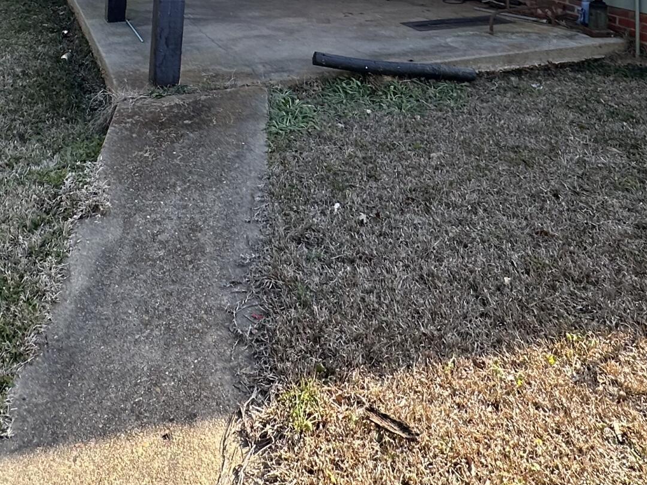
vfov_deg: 29.9
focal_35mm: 39
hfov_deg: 47.8
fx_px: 729
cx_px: 285
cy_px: -134
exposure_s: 1/260
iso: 40
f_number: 2.2
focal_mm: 2.22
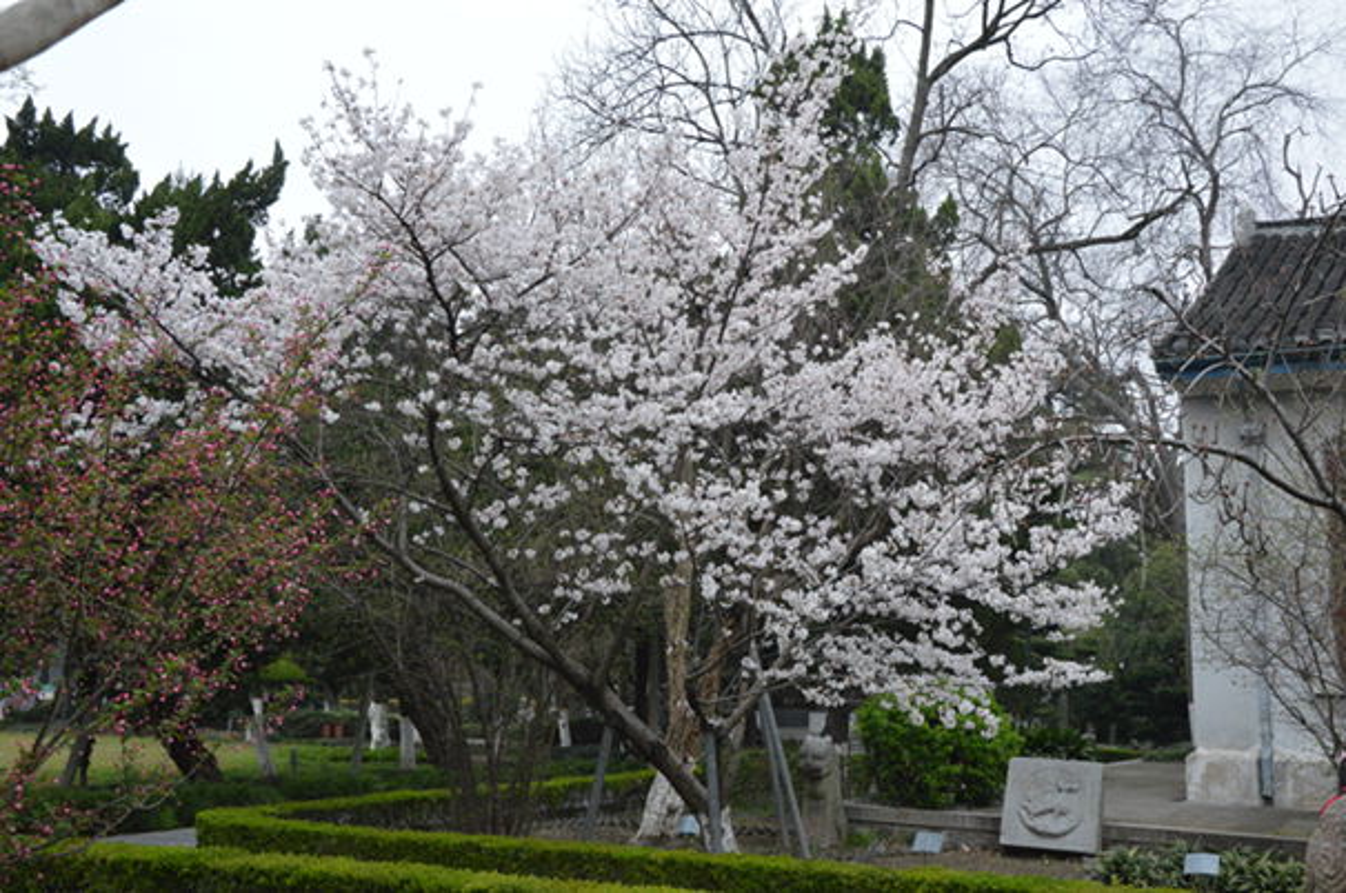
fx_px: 1456
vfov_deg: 34.1
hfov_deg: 49.6
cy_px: 446
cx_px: 673
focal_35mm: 39
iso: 1600
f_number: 5.6
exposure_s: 1/640
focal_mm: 26
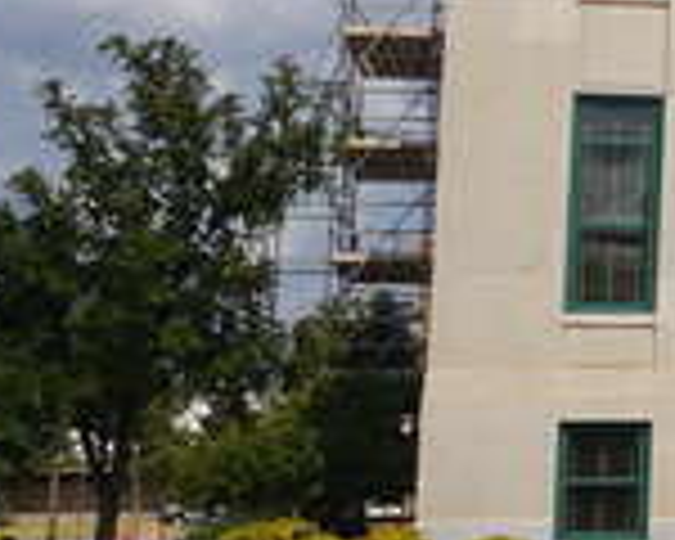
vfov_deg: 9.7
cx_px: 1732
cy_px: -47
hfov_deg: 10.3
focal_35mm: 158
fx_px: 3146
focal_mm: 21
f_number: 11
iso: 100
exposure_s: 1/250
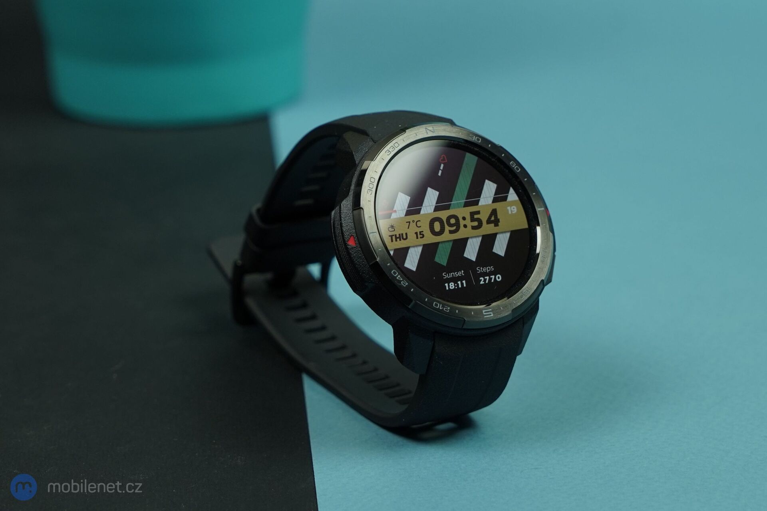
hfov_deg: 36.9
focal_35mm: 54
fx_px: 1150
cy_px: 256
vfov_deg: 25.1
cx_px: 384
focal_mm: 54
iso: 400
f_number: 5.6
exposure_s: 1/100
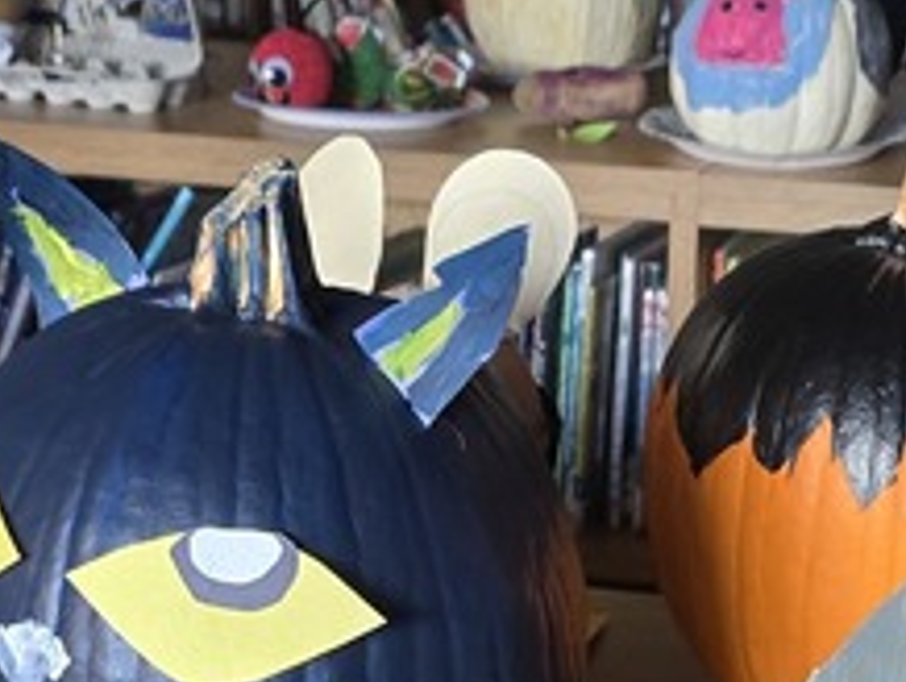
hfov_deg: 18.2
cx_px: 565
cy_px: 645
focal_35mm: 108
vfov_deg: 13.6
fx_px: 2830
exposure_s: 1/120
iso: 640
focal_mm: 6.3
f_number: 1.7
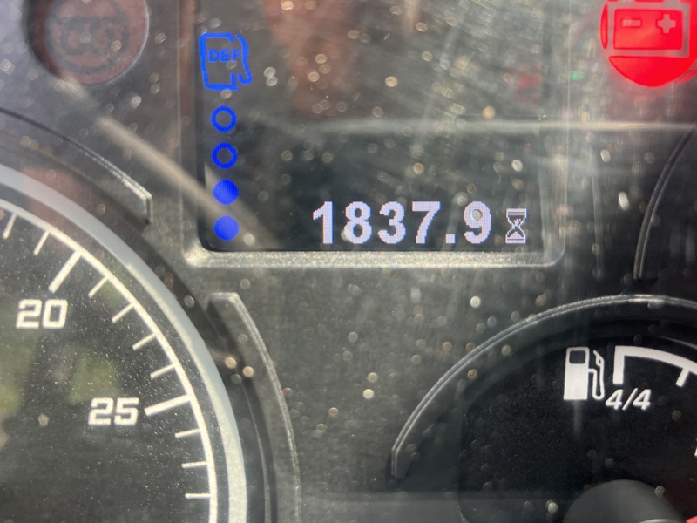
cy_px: 262
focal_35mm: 28
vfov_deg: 49.7
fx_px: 564
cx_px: 348
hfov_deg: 63.4
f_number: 1.8
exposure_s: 1/117
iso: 80
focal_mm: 3.99
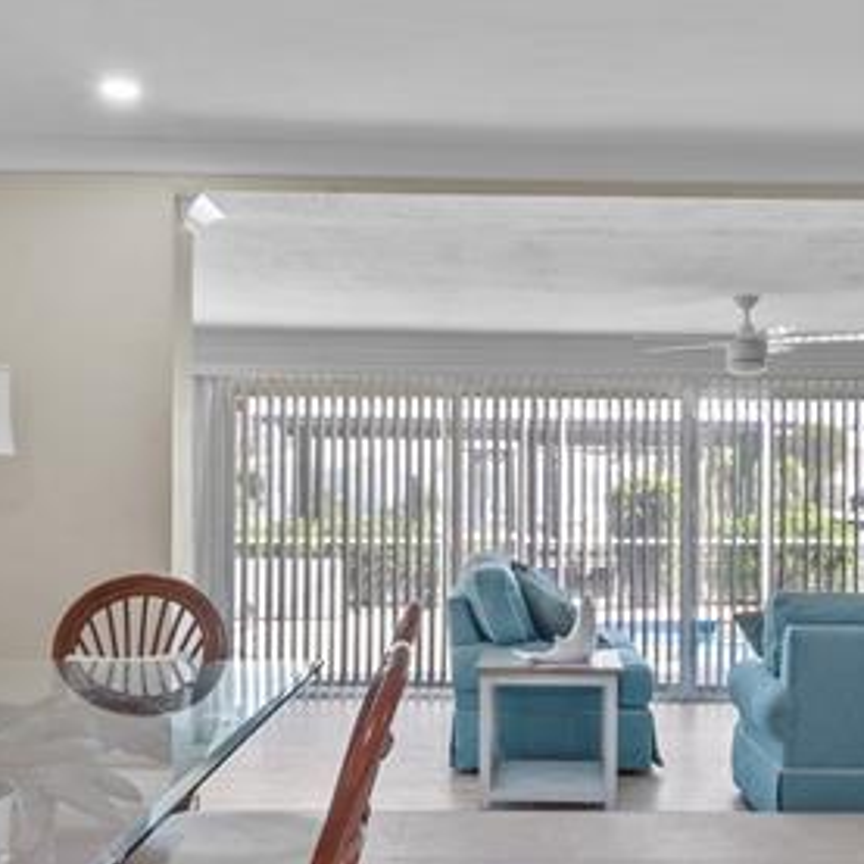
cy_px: 485
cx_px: 533
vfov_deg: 38.3
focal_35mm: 44
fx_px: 1242
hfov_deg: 38.1
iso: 500
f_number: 13
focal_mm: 14
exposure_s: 1/1.25
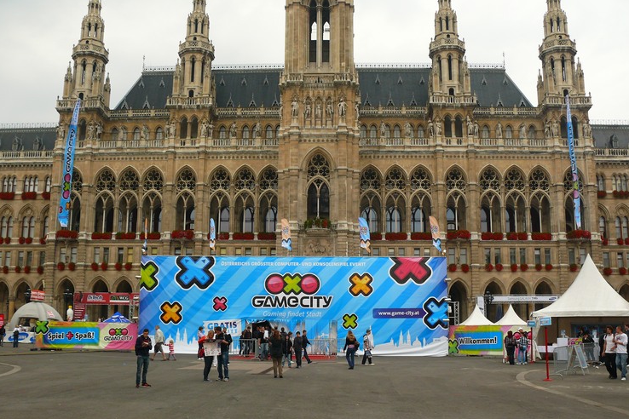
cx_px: 318
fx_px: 646
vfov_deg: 35.9
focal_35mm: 37
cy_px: 238
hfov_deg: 51.9
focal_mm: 7.4
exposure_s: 1/125
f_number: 4
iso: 100
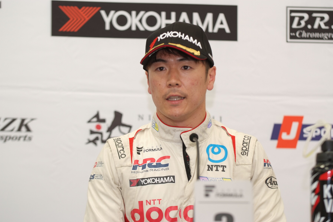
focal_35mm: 175
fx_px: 1618
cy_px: 111
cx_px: 167
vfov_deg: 7.8
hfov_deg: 11.7
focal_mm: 116
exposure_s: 1/60
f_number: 2.8
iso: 200
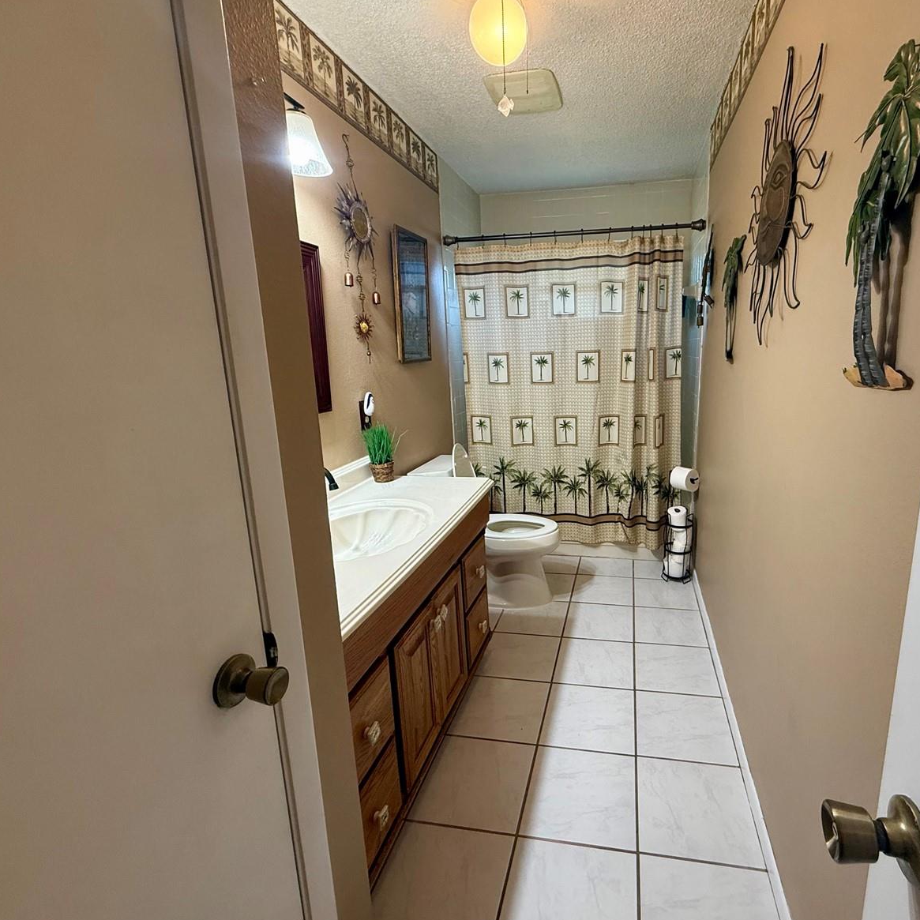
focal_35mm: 17
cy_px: 458
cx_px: 546
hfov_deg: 83.1
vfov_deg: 84.0
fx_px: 511
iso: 200
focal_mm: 2.22
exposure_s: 1/60
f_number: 2.2
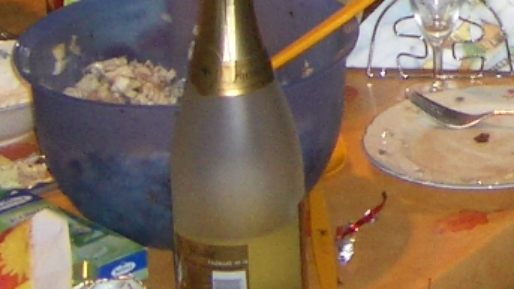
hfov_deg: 11.2
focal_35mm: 178
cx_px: 958
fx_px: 2426
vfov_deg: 6.4
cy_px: -475
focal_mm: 5.8
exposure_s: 1/60
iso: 100
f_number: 2.6
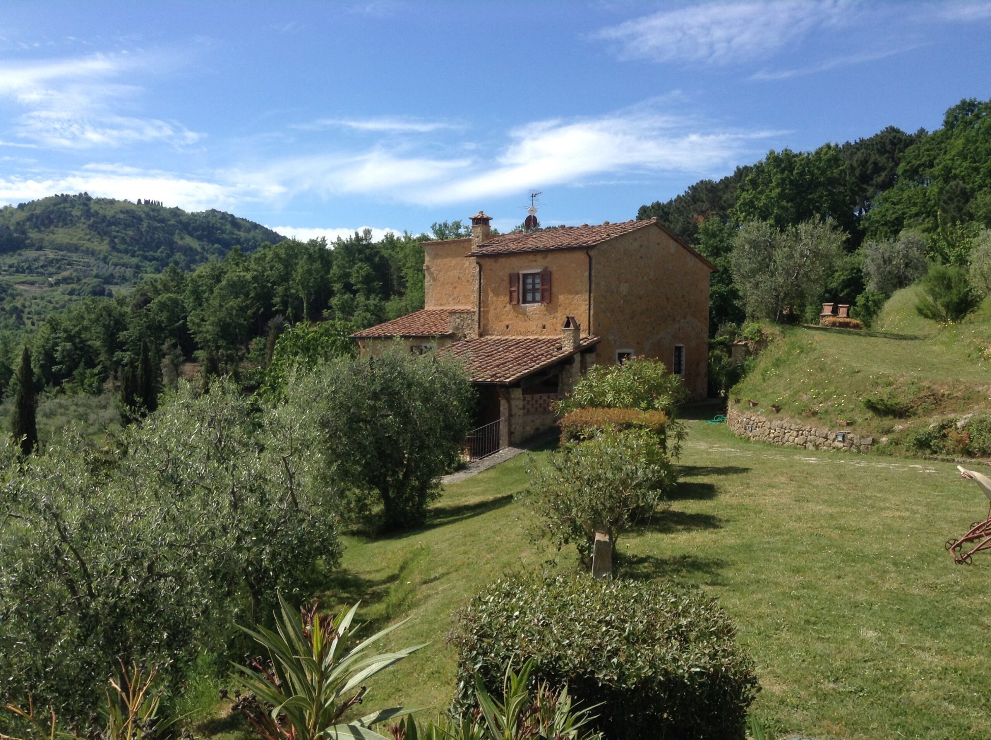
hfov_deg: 55.4
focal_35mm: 33
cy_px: 370
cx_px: 496
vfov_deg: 42.8
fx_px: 943
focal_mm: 3.3
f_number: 2.4
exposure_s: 1/1136
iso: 25
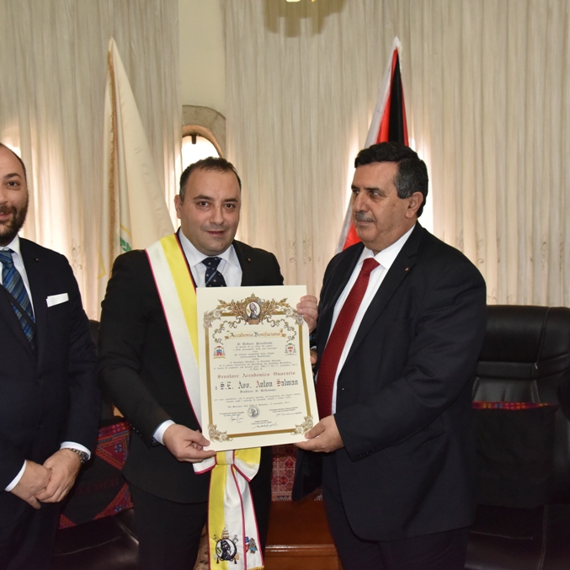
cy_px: 287
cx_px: 259
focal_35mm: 45
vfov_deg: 37.6
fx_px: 838
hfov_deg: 37.5
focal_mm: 35
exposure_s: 1/200
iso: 2500
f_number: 6.3
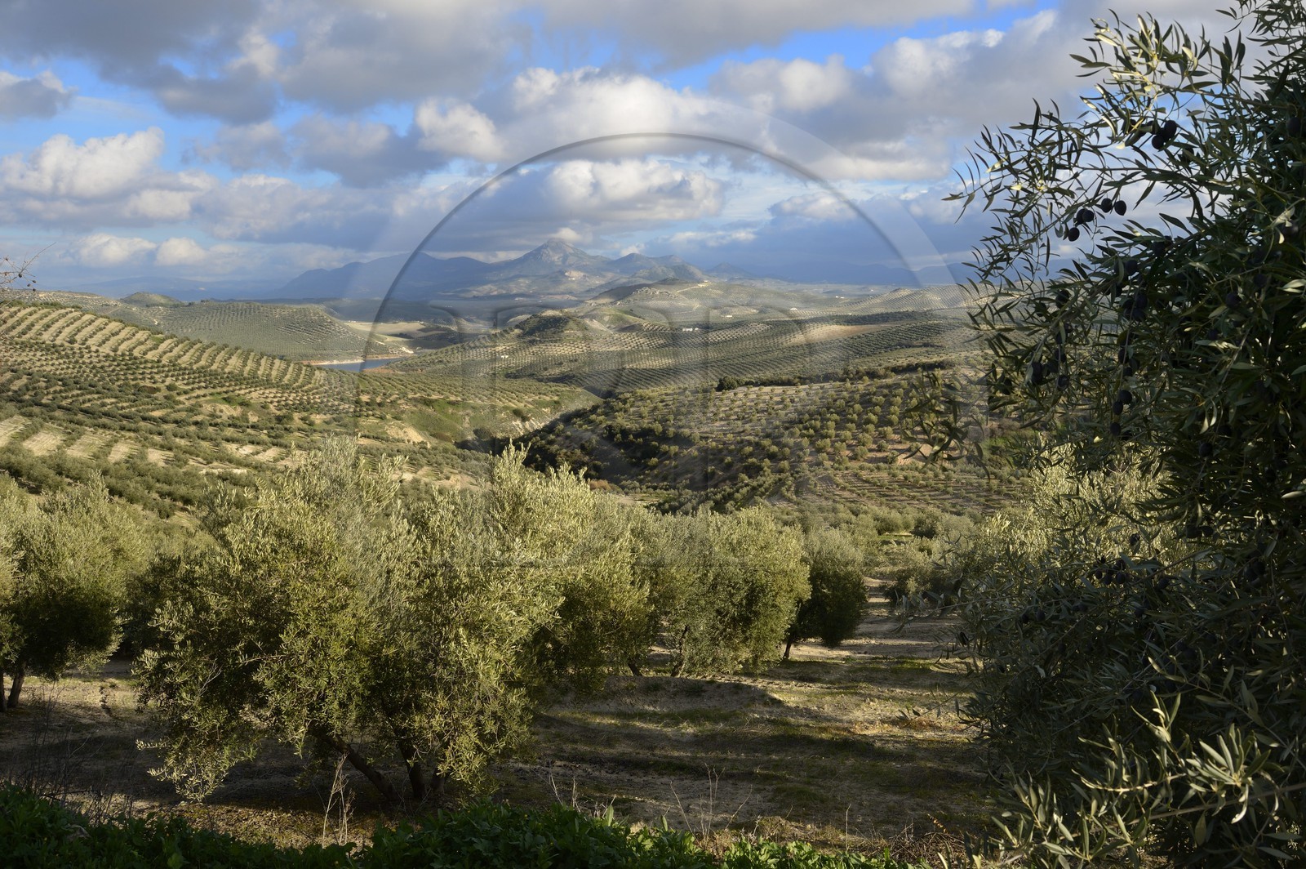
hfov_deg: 55.8
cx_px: 653
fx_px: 1232
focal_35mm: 34
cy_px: 434
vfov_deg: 38.8
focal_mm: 34
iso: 200
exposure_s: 1/100
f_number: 13
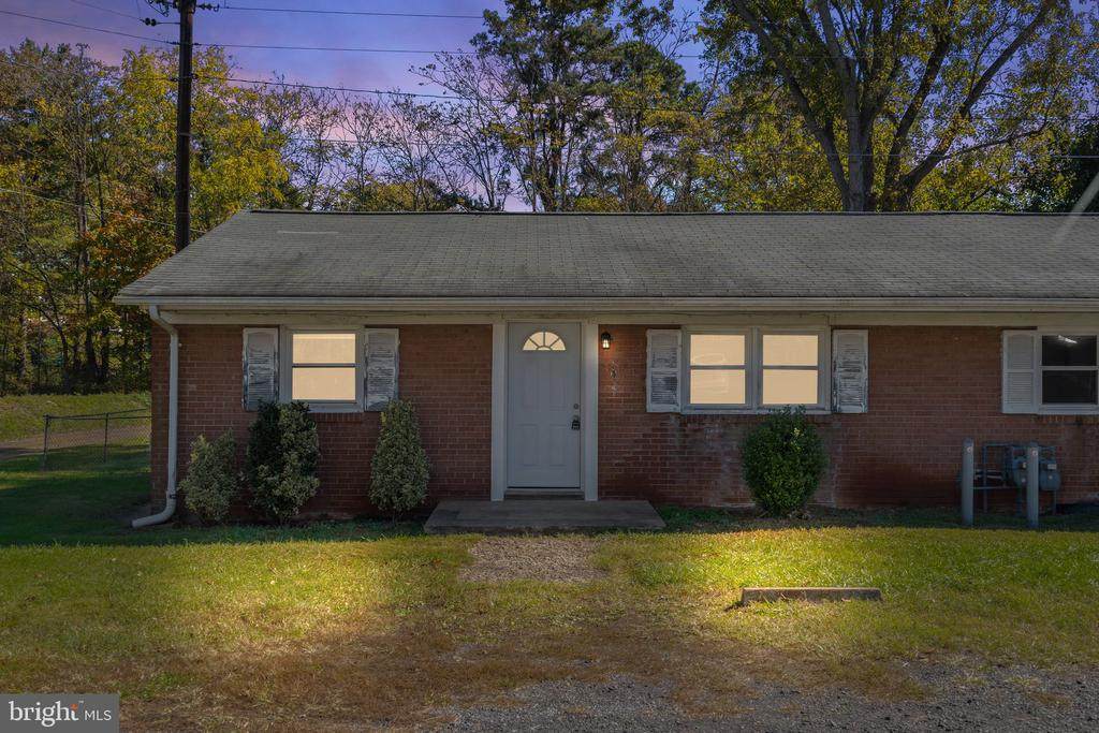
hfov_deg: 58.7
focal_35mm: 32
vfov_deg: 41.1
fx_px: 977
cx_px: 550
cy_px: 366
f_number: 11
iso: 250
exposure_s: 1/160
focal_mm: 32
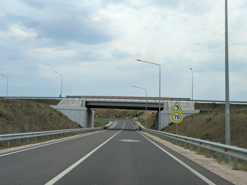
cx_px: 124
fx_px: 364
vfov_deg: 28.6
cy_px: 92
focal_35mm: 51
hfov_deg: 37.5
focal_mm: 5.43
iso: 63
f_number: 1.89
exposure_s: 1/2427
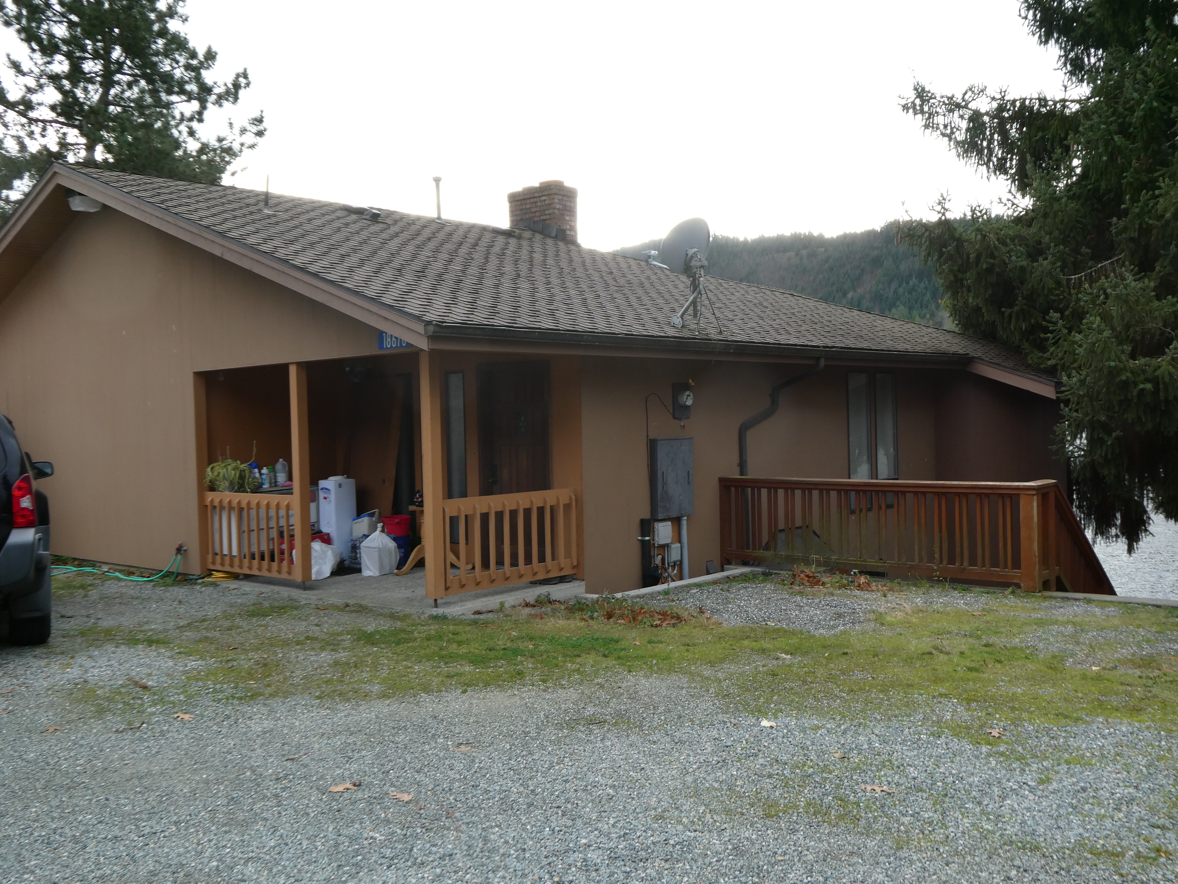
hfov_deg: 55.4
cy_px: 442
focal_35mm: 33
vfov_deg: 42.9
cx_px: 589
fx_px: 1123
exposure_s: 1/100
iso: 80
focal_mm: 5.8
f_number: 3.6
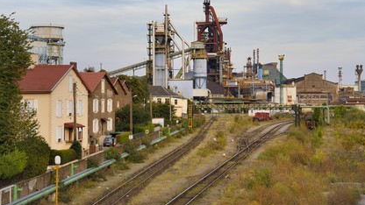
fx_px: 716
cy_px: 86
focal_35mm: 74
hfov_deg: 28.6
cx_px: 183
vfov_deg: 16.3
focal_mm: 70
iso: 400
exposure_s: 1/200
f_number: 5.6
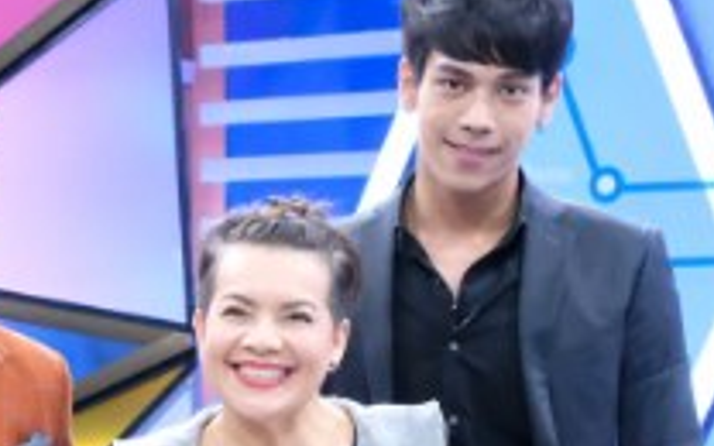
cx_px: -161
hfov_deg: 13.6
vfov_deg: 8.5
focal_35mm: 149
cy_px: 768
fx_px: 2899
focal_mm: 25.4
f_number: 5.6
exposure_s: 1/250
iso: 12800
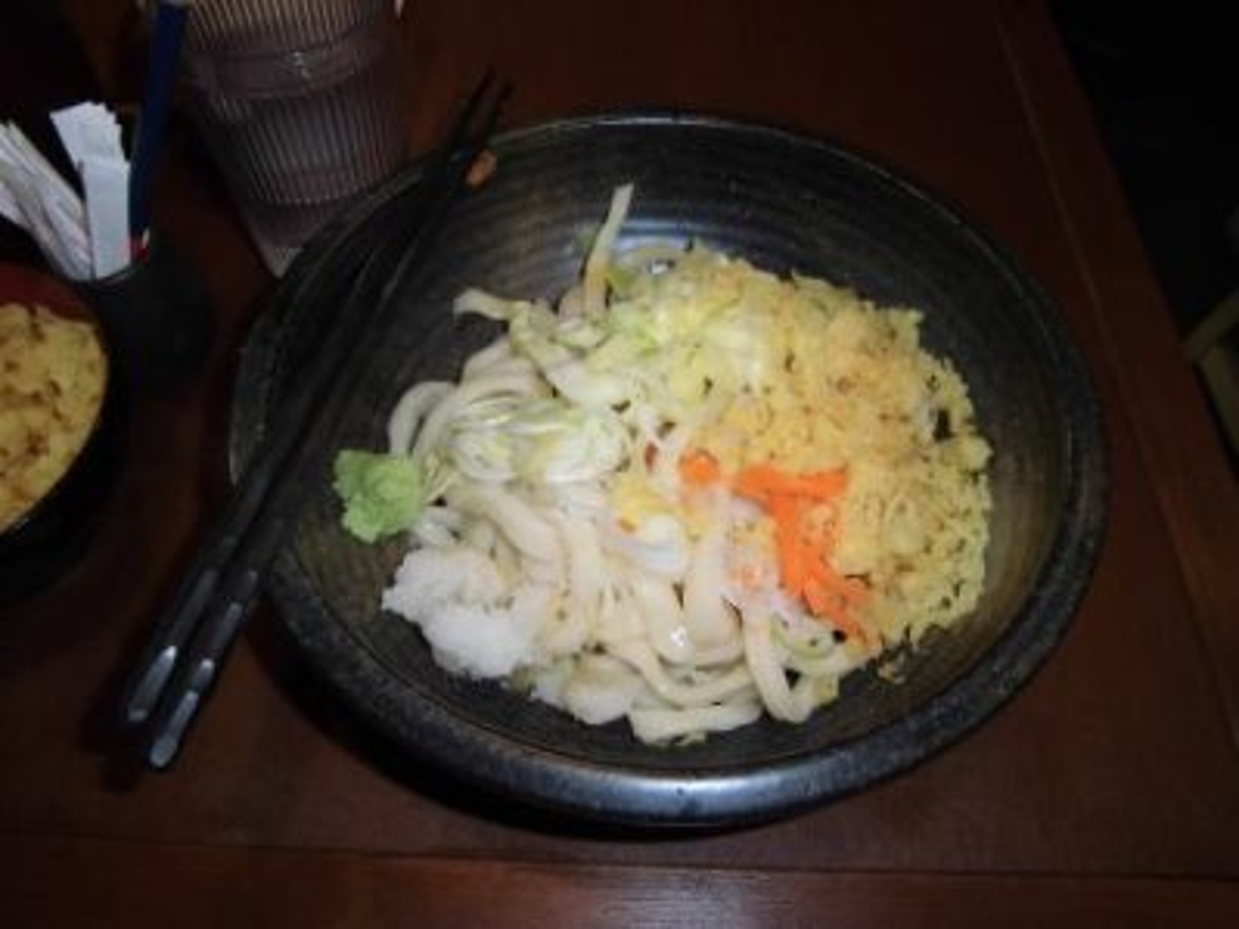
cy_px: 464
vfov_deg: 53.0
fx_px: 930
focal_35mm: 26
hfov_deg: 67.3
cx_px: 620
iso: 100
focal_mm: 4.7
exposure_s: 1/60
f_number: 2.8
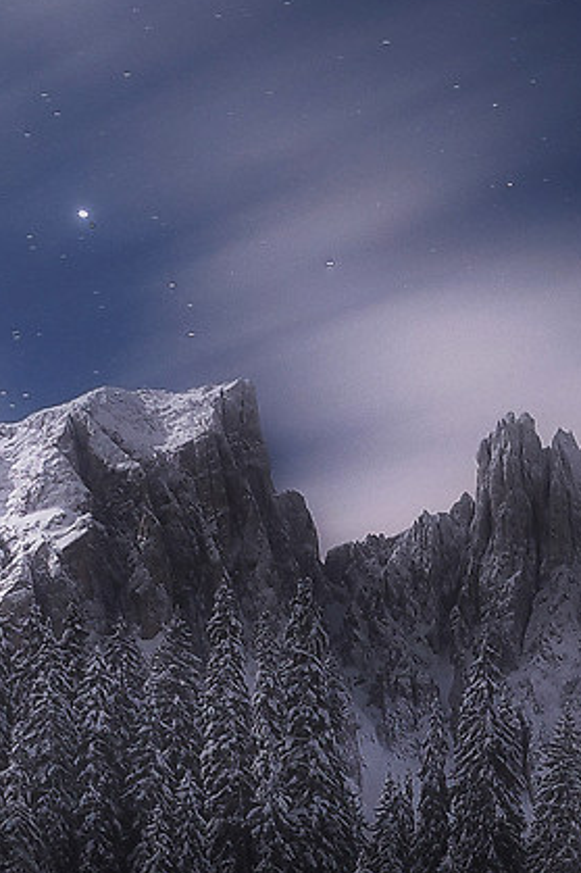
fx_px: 2083
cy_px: 1471
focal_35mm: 86
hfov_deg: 15.4
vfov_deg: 19.2
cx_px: 643
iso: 200
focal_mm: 10
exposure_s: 40
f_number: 4
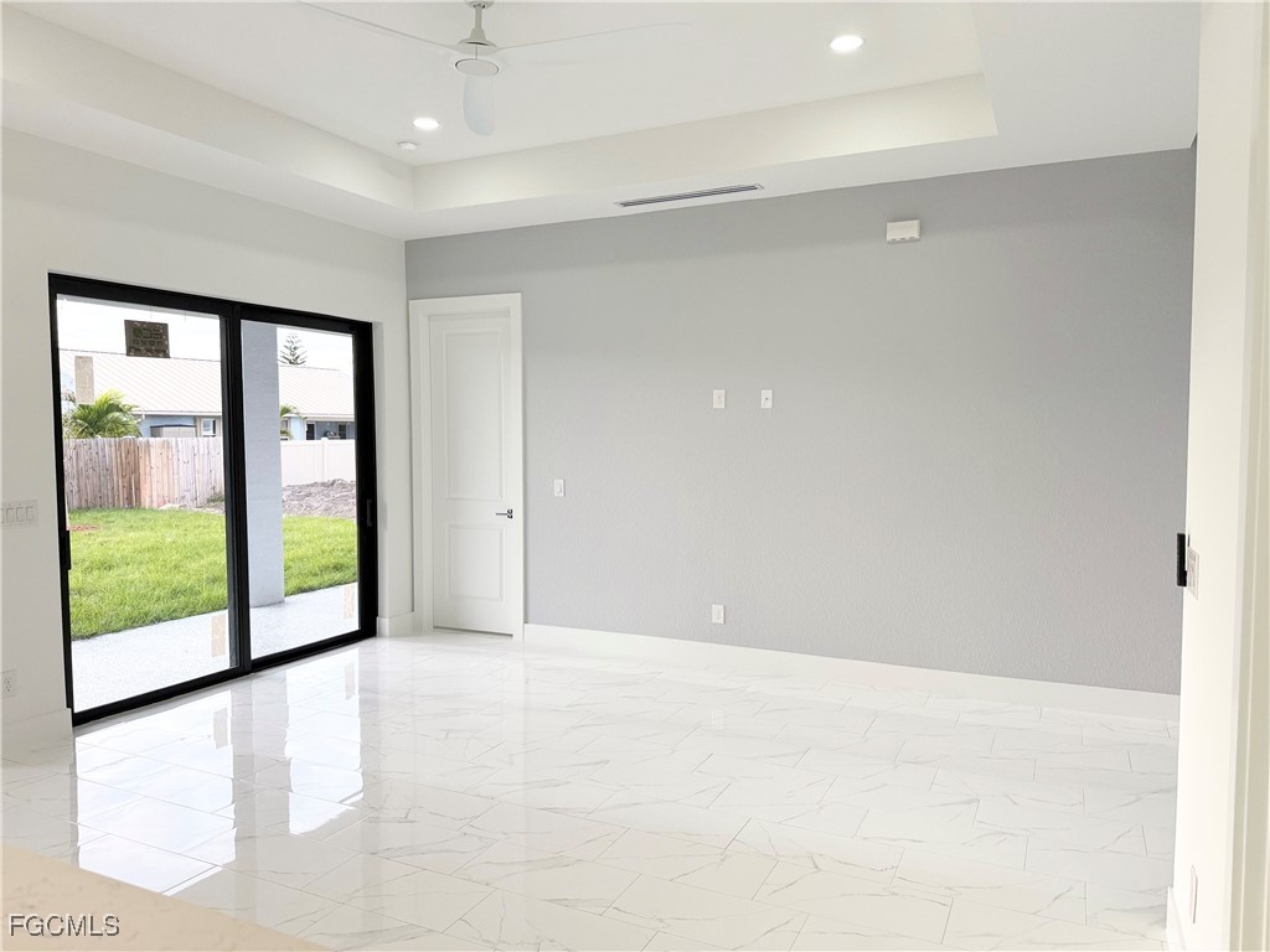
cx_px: 635
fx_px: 881
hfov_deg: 71.6
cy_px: 476
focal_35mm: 24
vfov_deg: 56.8
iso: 100
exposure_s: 1/421
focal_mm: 6.76
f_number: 1.78
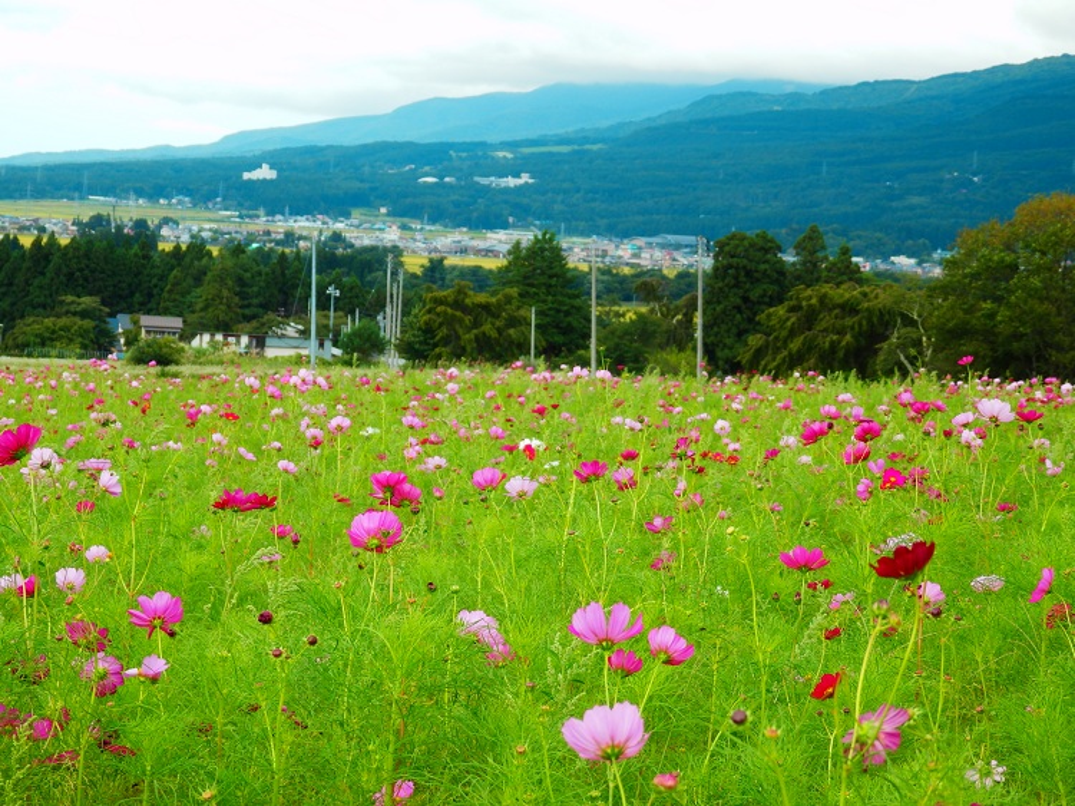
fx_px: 3291
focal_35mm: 106
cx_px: 538
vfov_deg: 14.0
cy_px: 403
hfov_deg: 18.6
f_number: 5
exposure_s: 1/160
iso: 80
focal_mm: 19
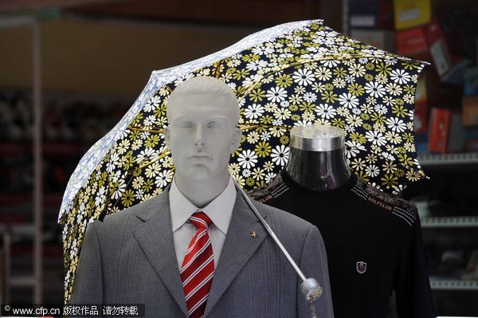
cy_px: 159
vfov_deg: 6.1
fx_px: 2985
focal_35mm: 225
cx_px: 239
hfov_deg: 9.2
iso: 200
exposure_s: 1/640
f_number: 3.5
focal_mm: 150
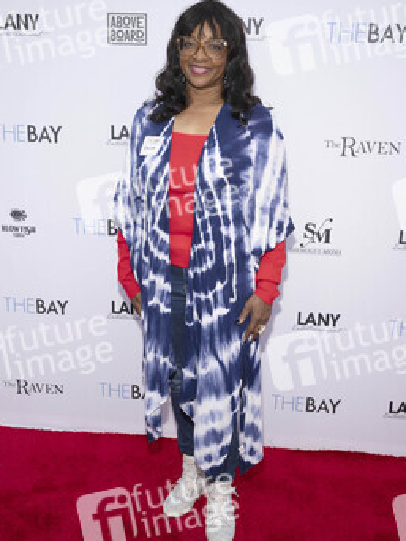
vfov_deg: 50.2
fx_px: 579
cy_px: 274
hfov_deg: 38.6
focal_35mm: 37
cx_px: 204
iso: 800
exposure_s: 1/200
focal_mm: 33
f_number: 5.6
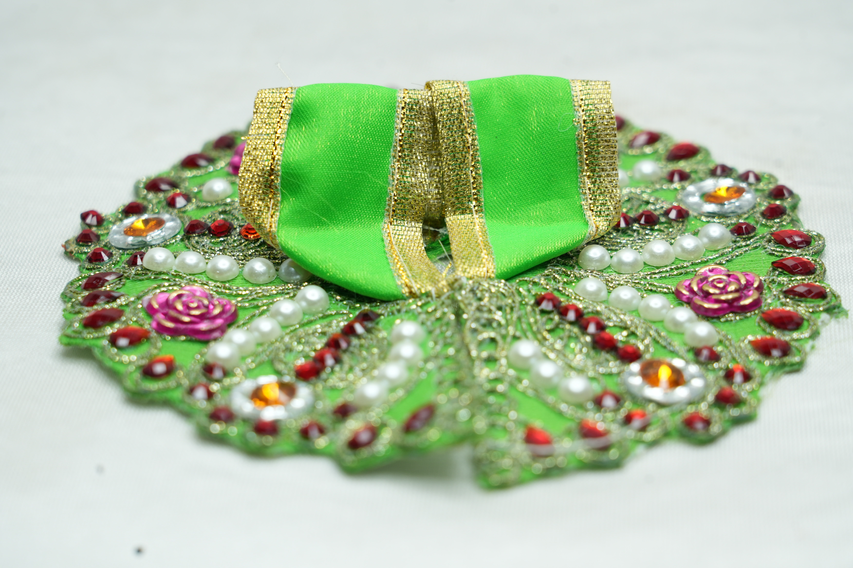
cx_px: 426
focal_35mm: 105
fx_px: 2488
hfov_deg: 19.5
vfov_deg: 13.0
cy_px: 284
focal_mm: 105
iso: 250
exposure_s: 1/50
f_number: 7.1
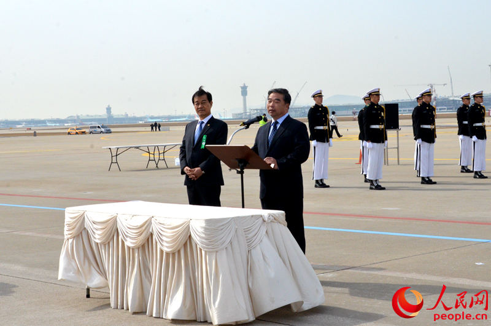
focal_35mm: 63
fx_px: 858
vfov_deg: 21.5
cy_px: 163
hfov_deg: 32.0
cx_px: 246
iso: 1250
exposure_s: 1/1000
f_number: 16
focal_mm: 42
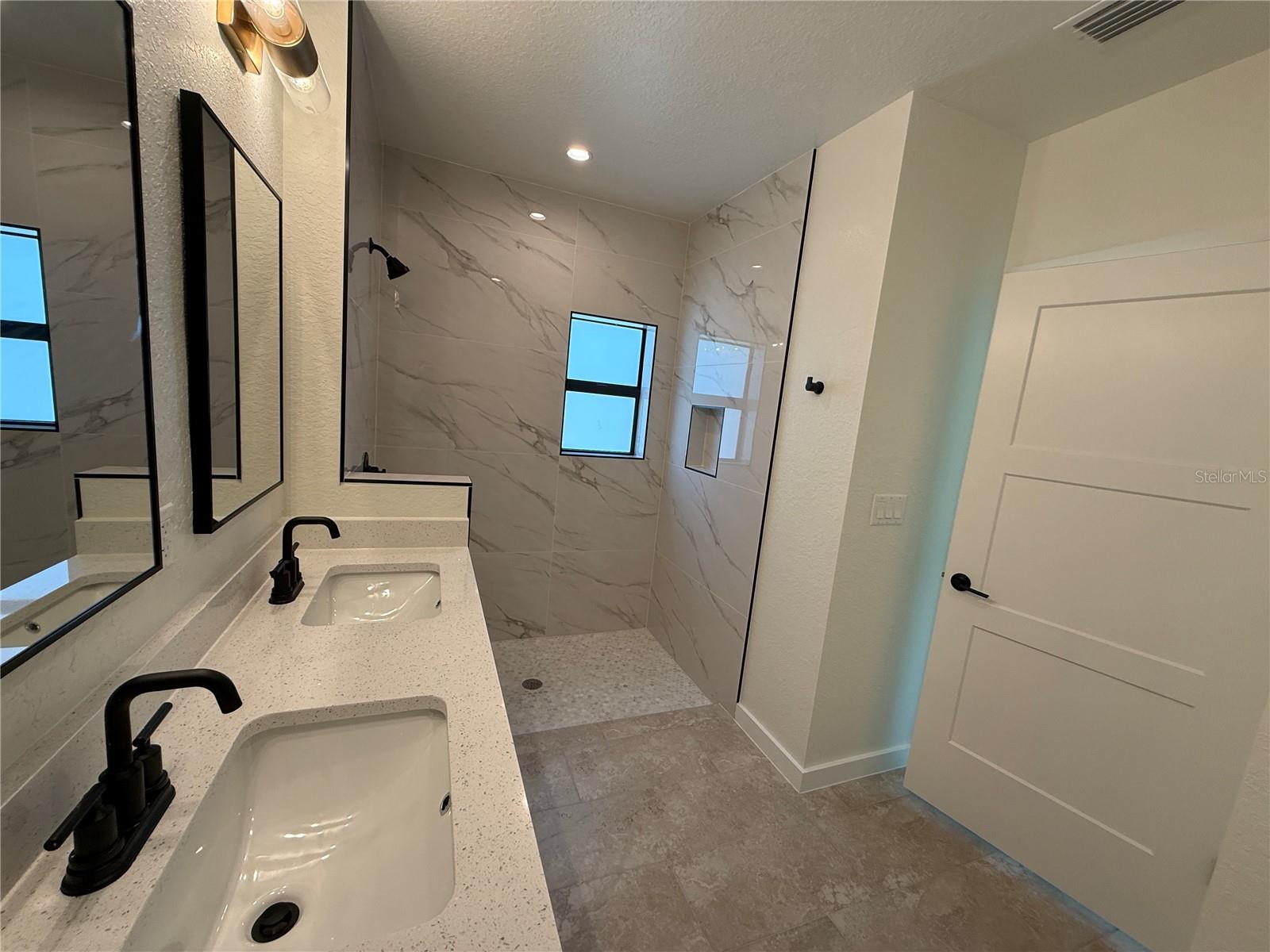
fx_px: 514
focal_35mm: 14
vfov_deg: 85.7
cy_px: 476
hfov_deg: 102.1
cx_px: 635
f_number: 2.2
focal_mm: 2.22
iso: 100
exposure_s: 1/120
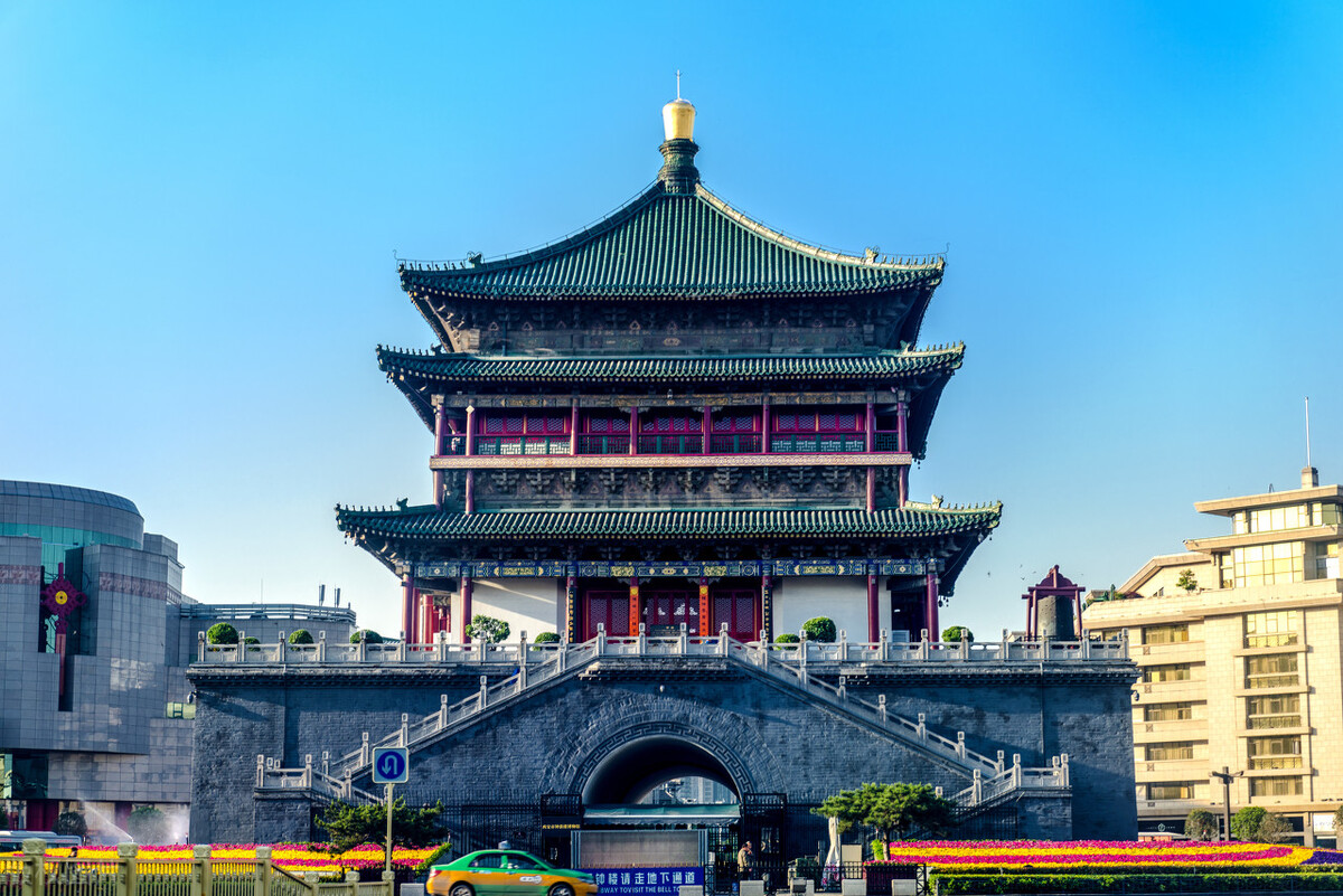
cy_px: 448
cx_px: 672
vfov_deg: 19.5
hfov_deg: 28.8
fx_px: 2612
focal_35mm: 70
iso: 100
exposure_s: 1/125
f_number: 5.6
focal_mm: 70
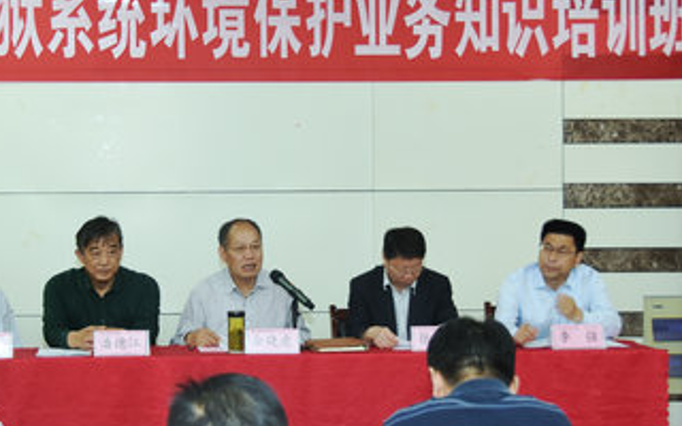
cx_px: 234
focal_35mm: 89
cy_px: 200
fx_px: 1653
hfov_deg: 23.2
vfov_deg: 14.7
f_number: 4
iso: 720
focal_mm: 31
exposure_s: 1/30
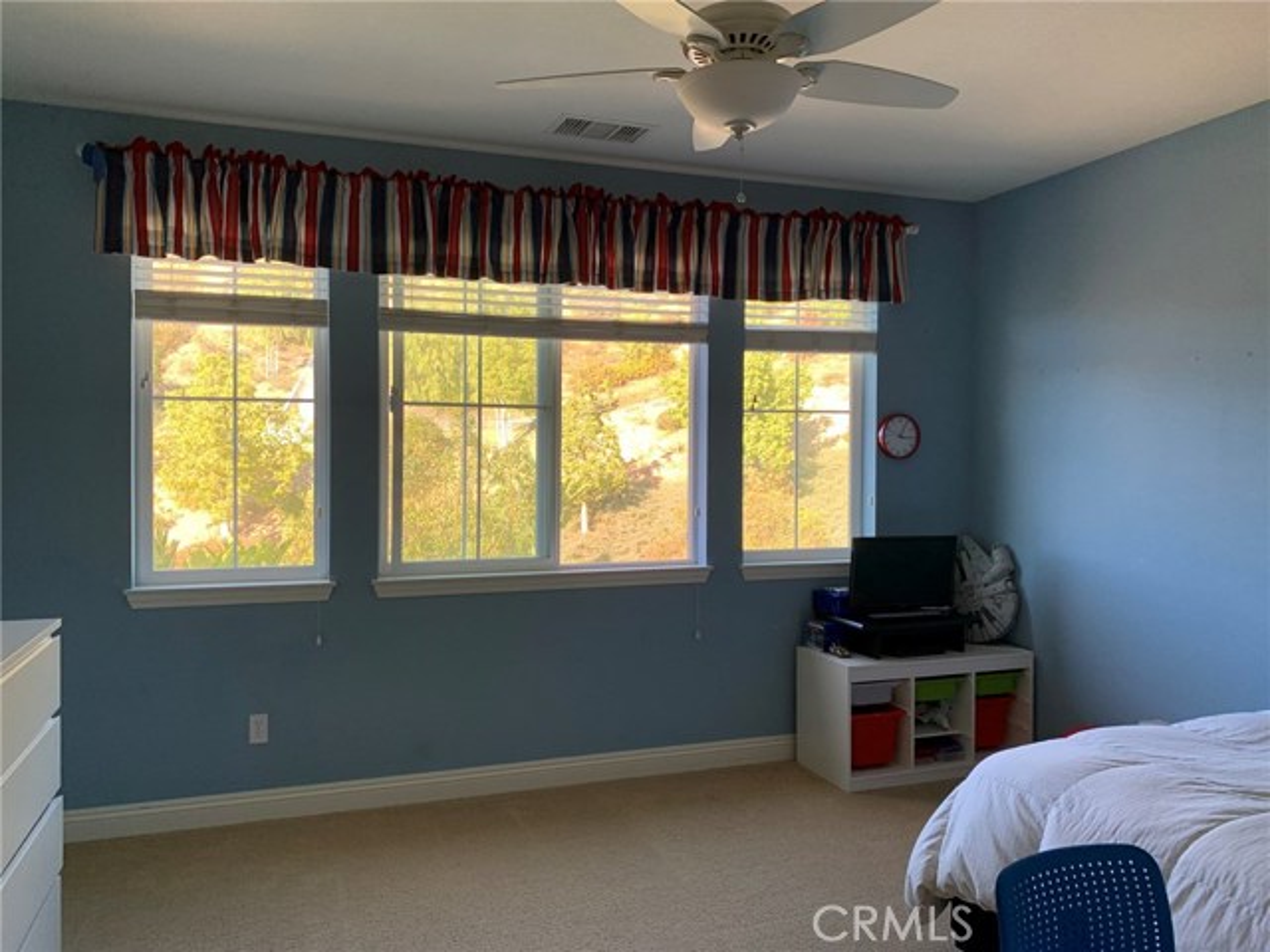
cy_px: 476
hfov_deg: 67.3
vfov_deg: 53.1
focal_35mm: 26
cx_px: 635
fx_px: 954
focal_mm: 4.25
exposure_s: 1/121
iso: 40
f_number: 1.8
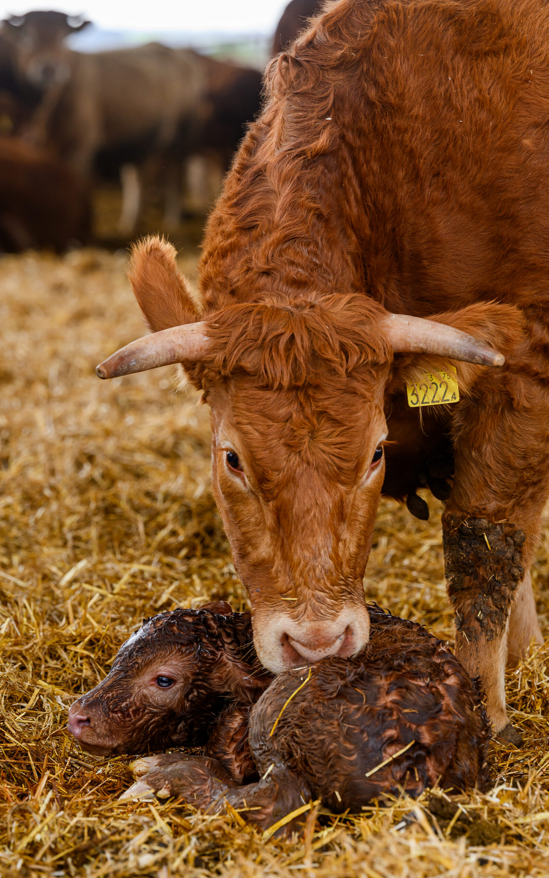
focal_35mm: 148
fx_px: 3542
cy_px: 439
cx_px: 281
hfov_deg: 8.9
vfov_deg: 14.1
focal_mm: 145
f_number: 4.5
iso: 500
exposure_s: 1/400
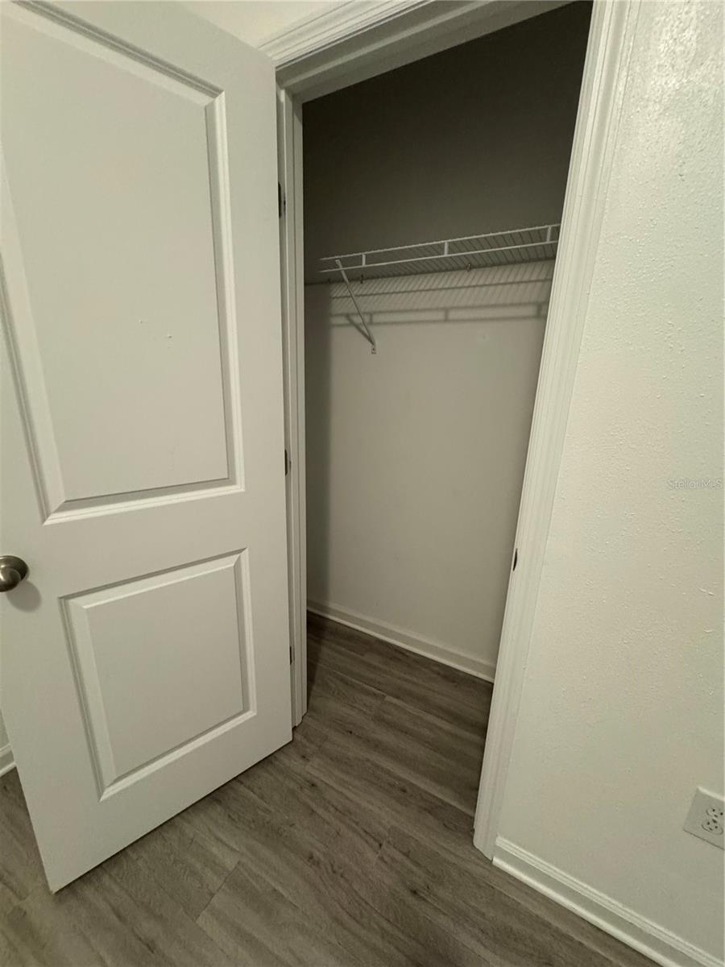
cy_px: 484
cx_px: 362
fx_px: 391
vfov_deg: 102.1
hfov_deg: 85.7
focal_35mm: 14
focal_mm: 2.22
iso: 400
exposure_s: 1/60
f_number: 2.2
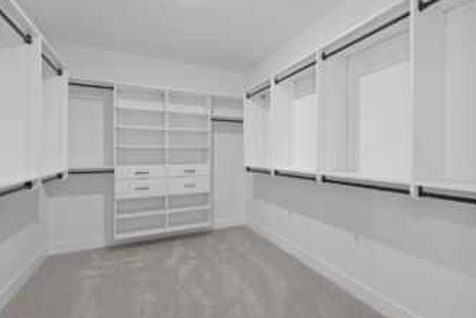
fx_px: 225
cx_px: 253
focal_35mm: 17
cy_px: 151
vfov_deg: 70.5
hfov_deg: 93.1
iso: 100
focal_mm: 14
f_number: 7.1
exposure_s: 1/2.5
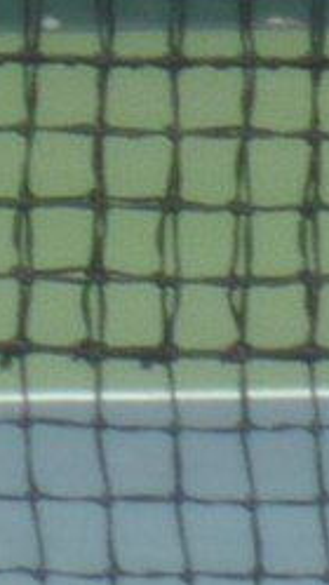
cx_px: -439
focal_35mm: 2565
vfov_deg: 0.8
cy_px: -1092
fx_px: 39794
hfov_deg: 0.5
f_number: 5.9
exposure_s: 1/100
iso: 80
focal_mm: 36
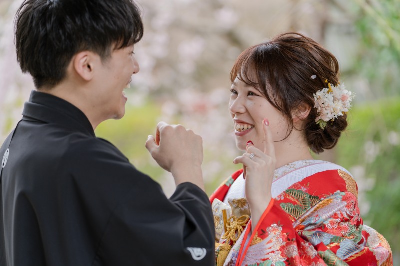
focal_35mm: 123
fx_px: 1366
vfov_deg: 11.1
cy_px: 133
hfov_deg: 16.7
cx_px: 200
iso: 200
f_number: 3.2
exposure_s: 1/250
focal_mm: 123
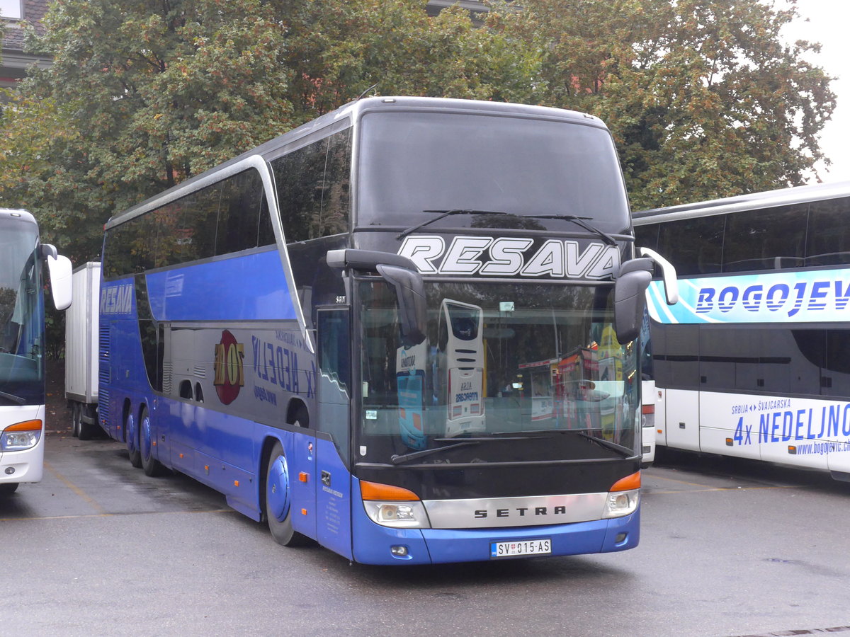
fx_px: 1351
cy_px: 318
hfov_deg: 34.9
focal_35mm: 55
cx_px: 425
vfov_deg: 26.6
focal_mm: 11.3
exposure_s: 1/20
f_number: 3.4
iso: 400
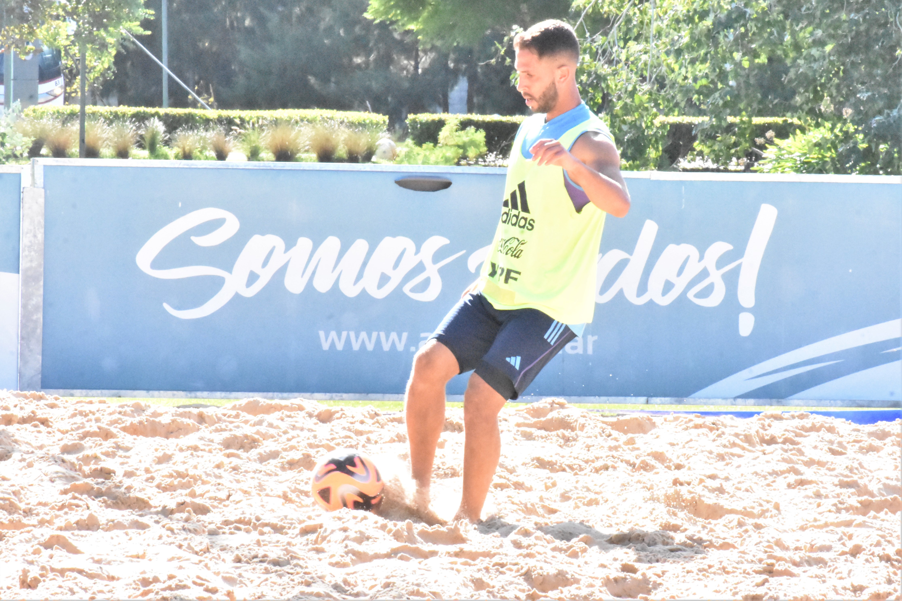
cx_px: 451
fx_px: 6388
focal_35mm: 255
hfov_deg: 8.1
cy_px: 300
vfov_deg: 5.4
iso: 16000
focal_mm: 170
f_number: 25
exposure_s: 1/640
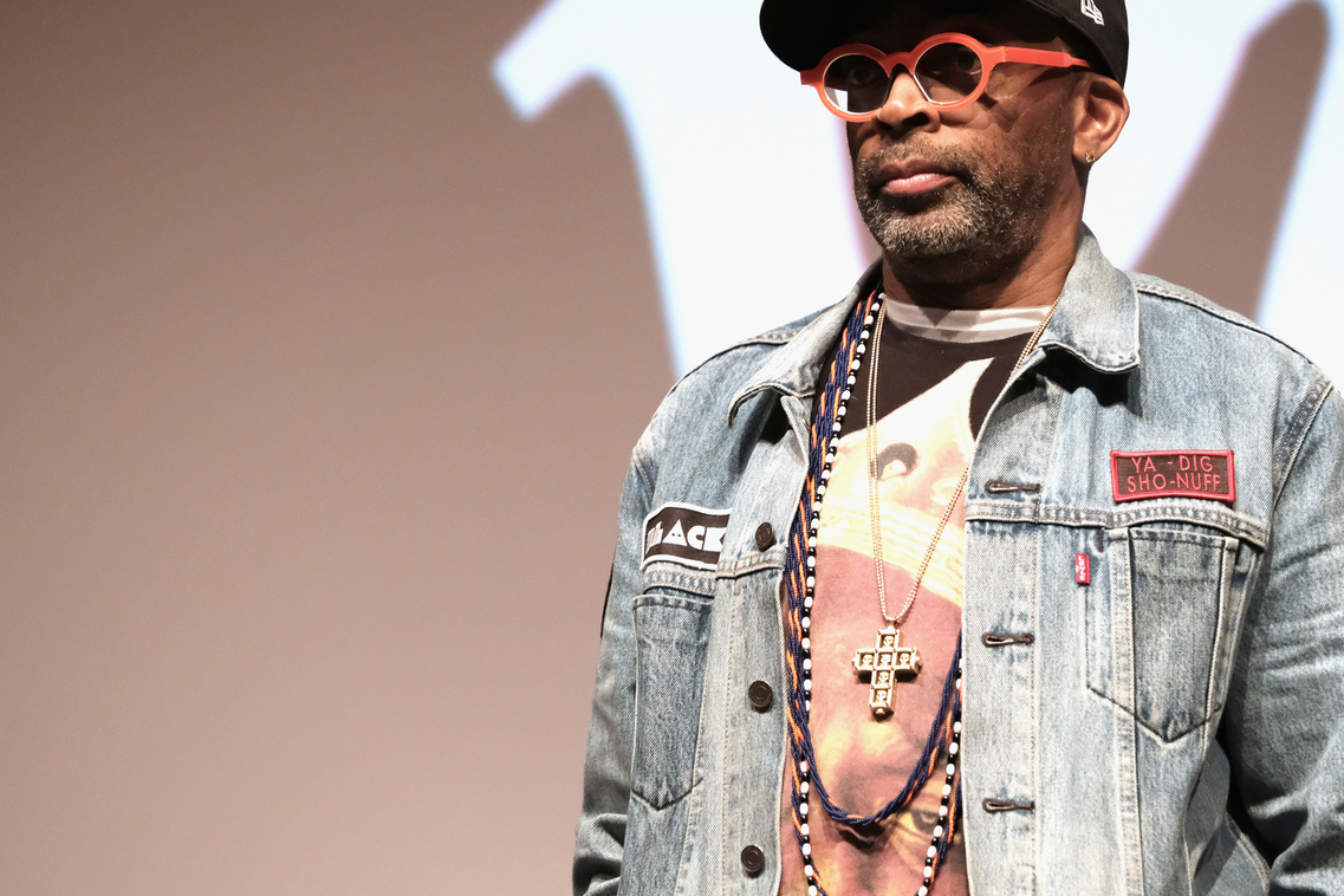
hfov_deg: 7.7
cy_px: 424
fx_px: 9930
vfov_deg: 5.2
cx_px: 812
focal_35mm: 266
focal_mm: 140
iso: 3200
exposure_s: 1/100
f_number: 4
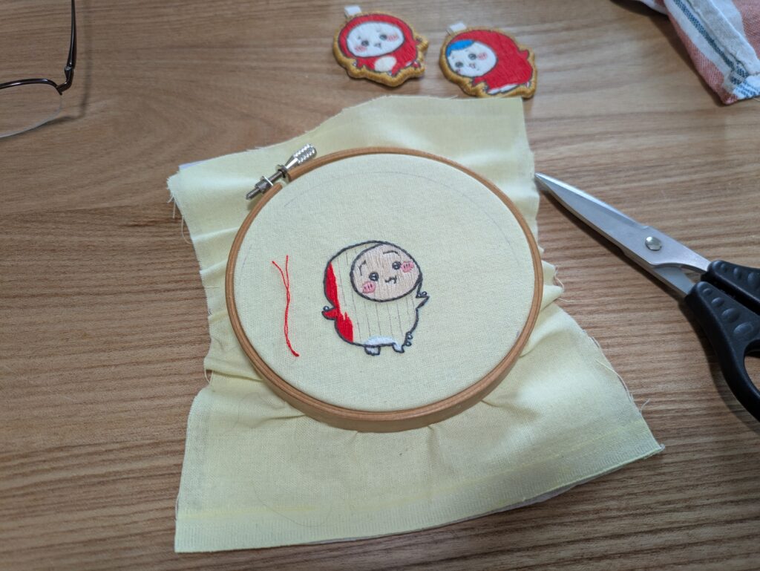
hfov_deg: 69.4
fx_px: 549
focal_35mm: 25
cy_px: 286
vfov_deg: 54.9
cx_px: 380
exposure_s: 1/33.3
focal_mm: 5.43
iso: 78
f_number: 1.89
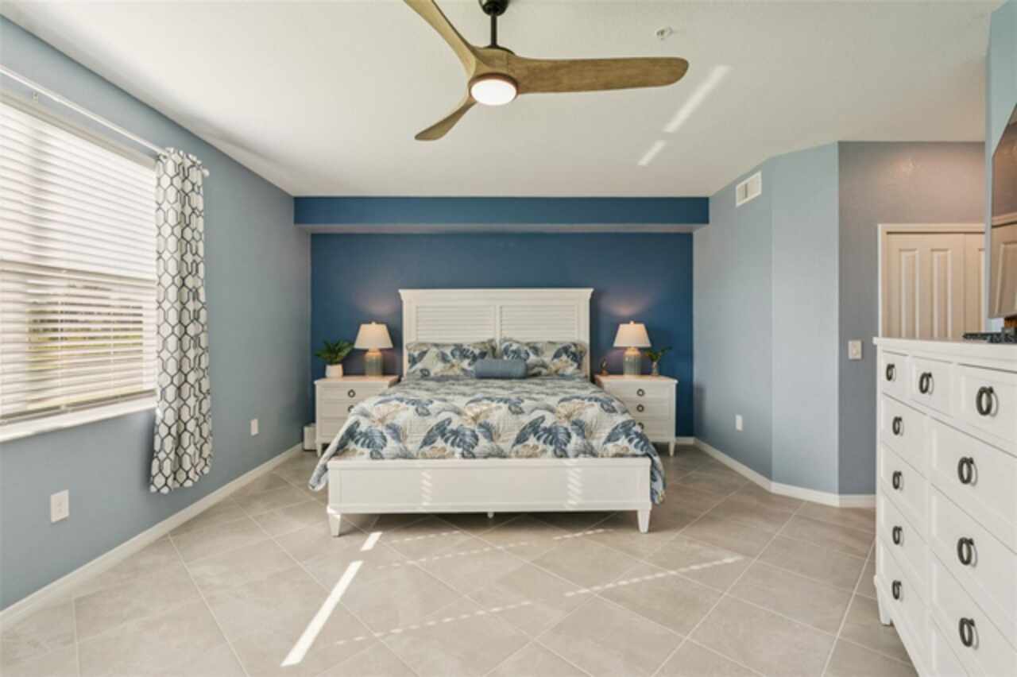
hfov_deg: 96.8
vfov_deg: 73.7
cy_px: 338
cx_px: 508
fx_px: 452
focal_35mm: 16
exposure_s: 1/40
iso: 400
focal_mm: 16
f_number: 8
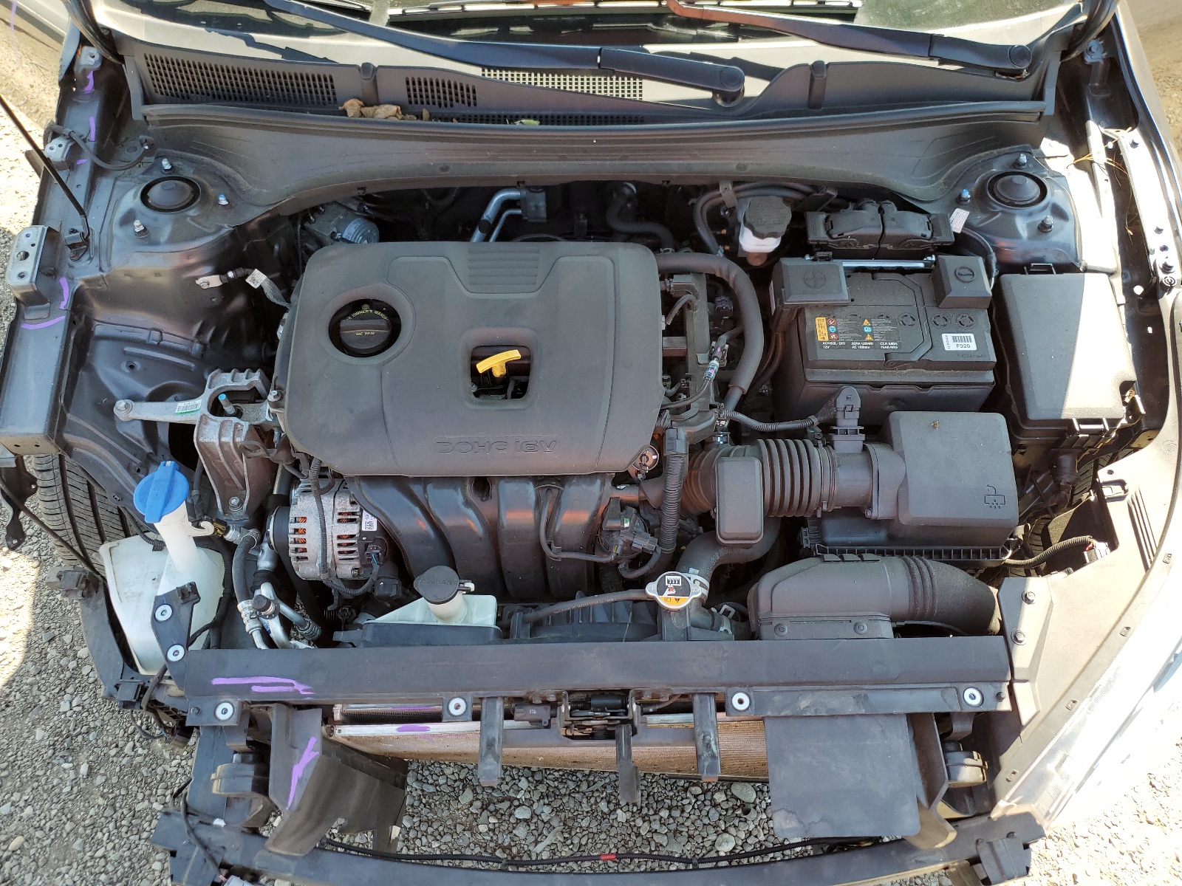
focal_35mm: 26
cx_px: 591
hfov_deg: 67.3
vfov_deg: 53.1
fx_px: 888
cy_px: 443
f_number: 1.5
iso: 50
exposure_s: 1/323
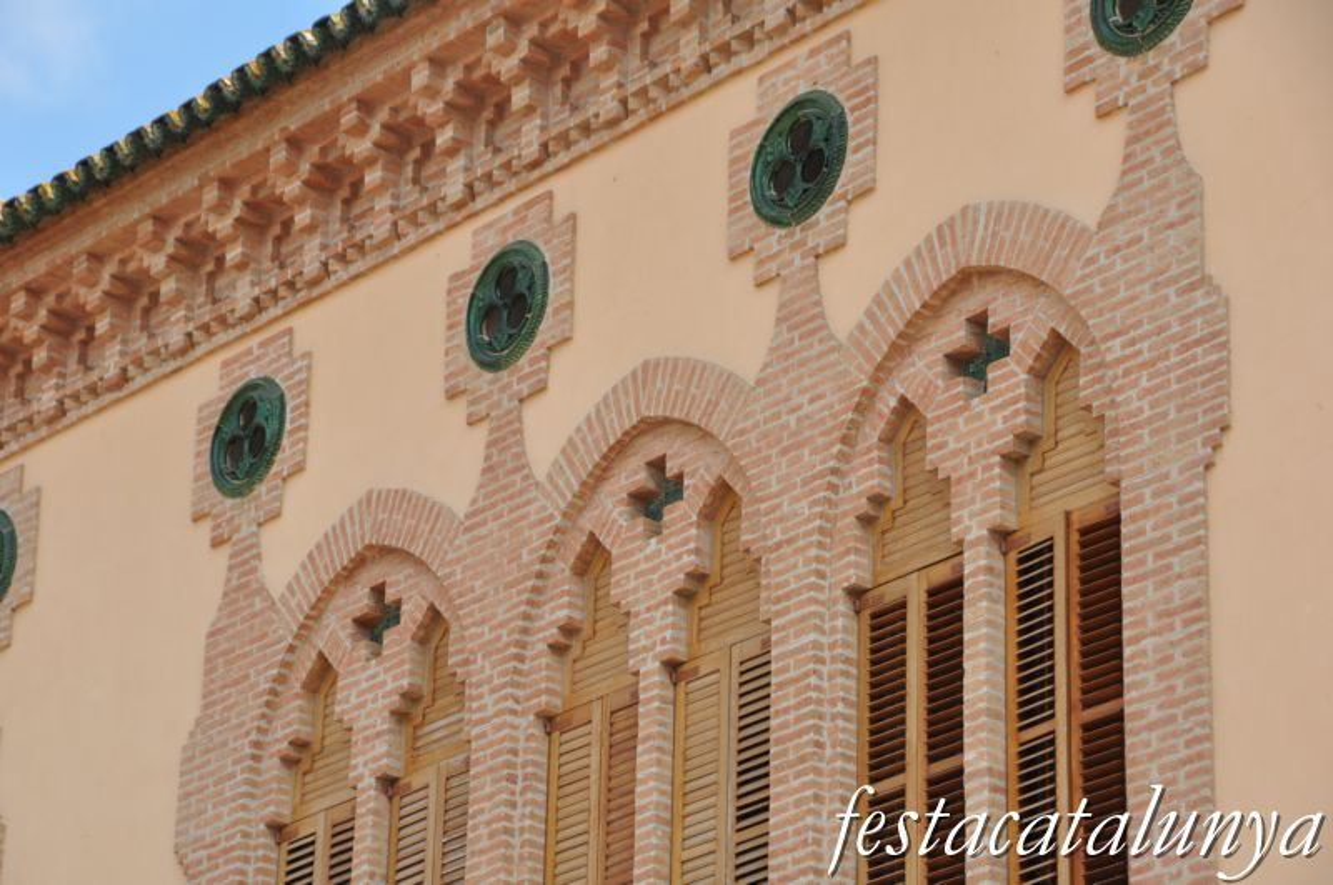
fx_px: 4548
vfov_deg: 11.1
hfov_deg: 16.7
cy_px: 442
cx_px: 666
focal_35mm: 123
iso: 200
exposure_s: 1/250
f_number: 8
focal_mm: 82
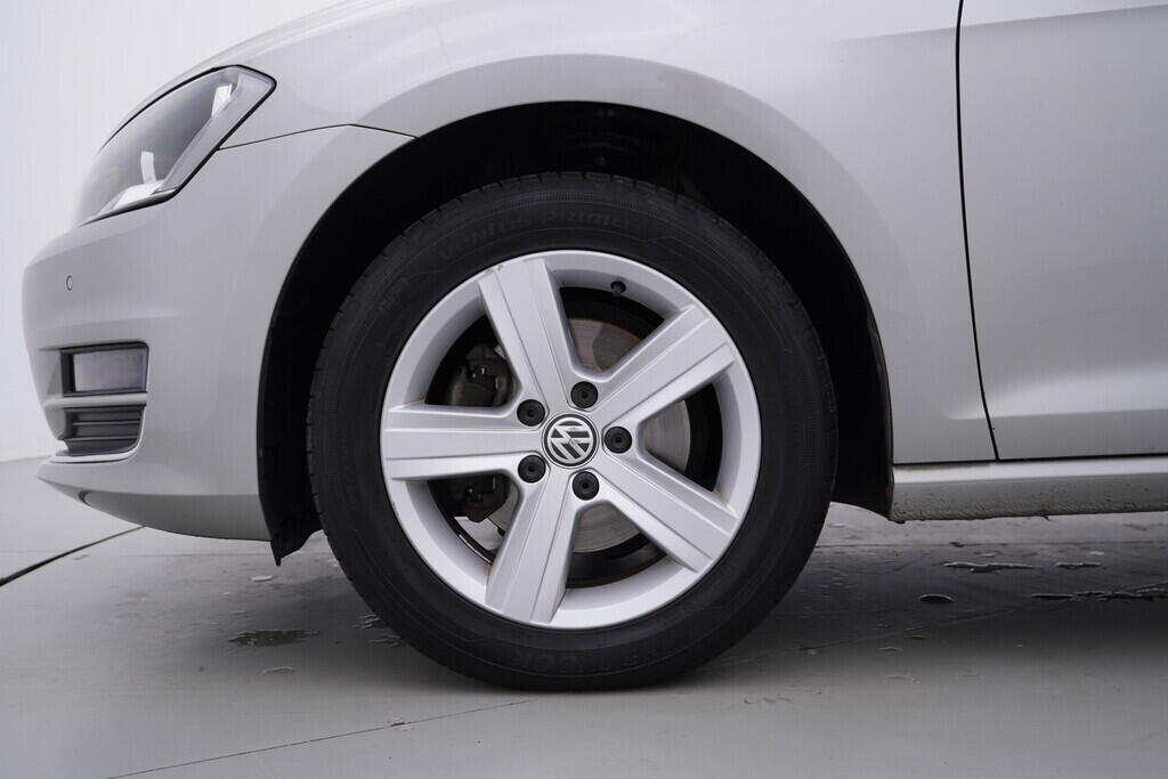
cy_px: 390
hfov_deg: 53.1
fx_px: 1168
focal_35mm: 36
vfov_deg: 36.9
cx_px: 584
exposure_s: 1/80
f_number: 4
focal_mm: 24
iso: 125
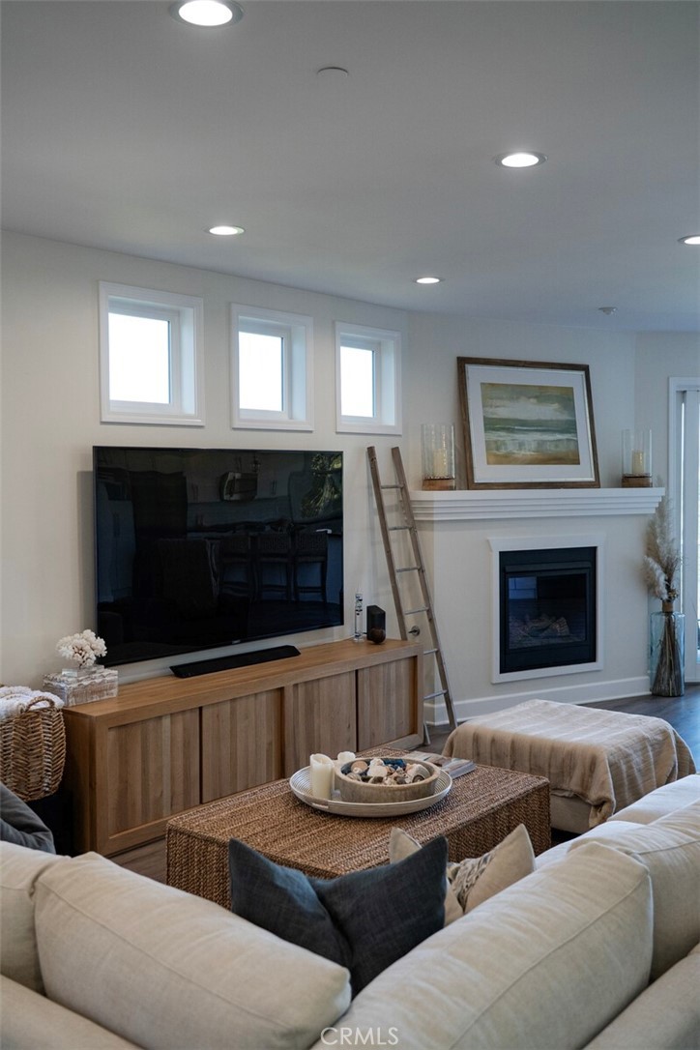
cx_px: 350
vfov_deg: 55.8
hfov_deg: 38.9
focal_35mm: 34
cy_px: 525
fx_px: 992
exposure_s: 1/200
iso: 1600
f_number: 5.6
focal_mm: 34
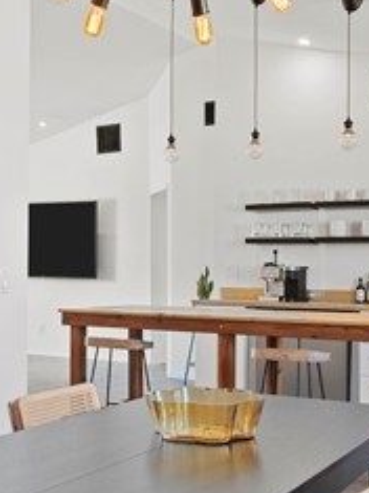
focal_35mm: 56
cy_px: 259
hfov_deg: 25.8
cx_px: 130
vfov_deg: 34.2
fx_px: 801
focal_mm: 21.5
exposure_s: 1/3
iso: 400
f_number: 11
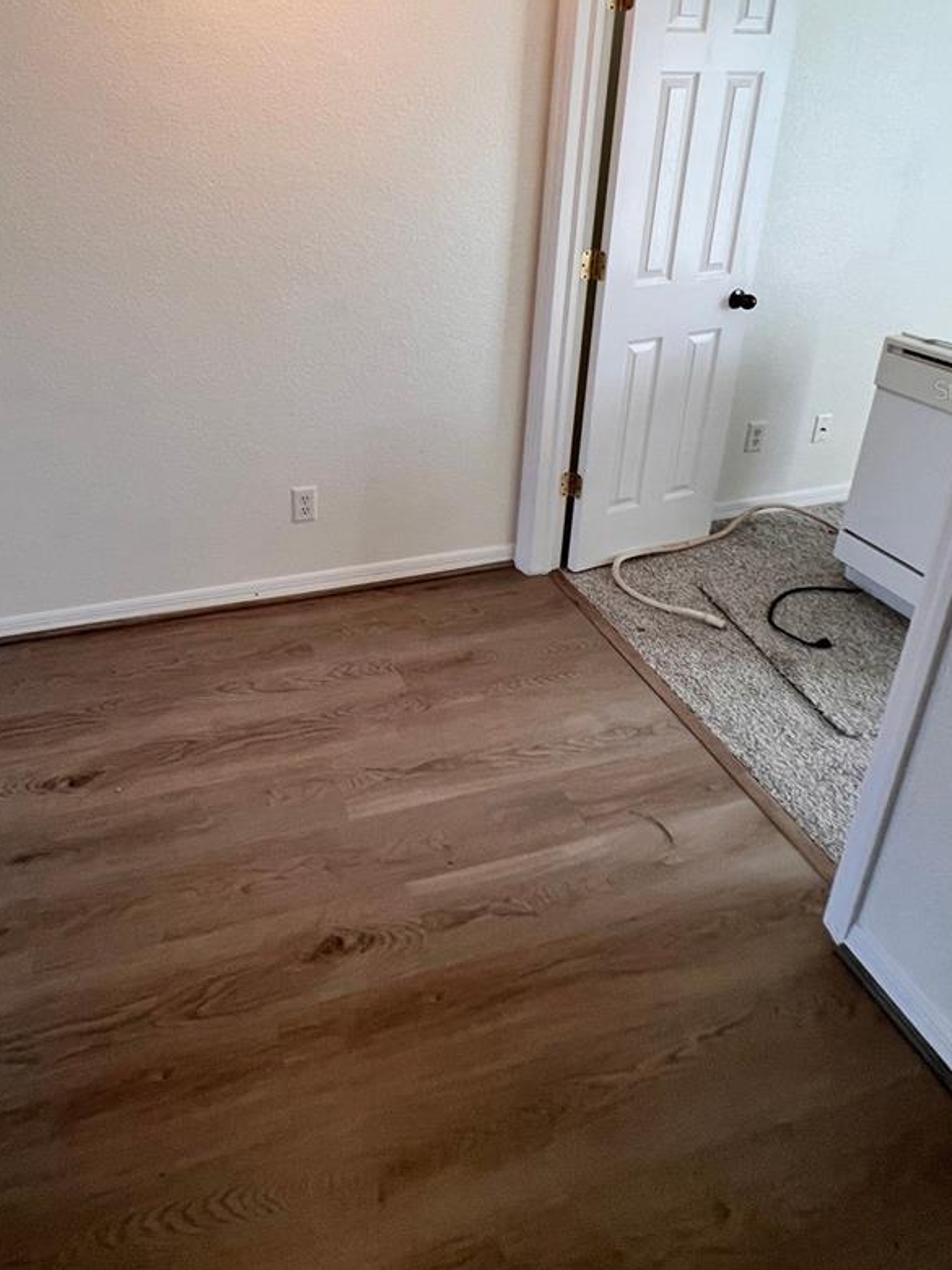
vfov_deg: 78.1
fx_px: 733
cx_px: 317
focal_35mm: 20
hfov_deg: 64.3
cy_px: 389
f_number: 1.8
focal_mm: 1.57
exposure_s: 1/120
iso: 100
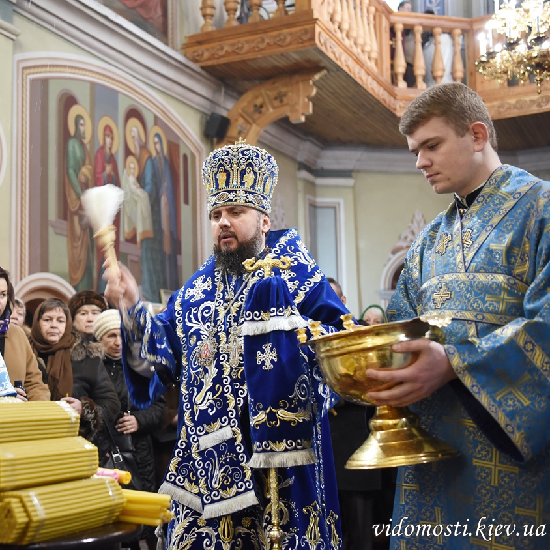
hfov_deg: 33.9
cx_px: 134
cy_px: 274
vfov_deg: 34.7
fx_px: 881
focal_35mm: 49
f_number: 2.8
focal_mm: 38
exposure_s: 1/50
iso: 2200
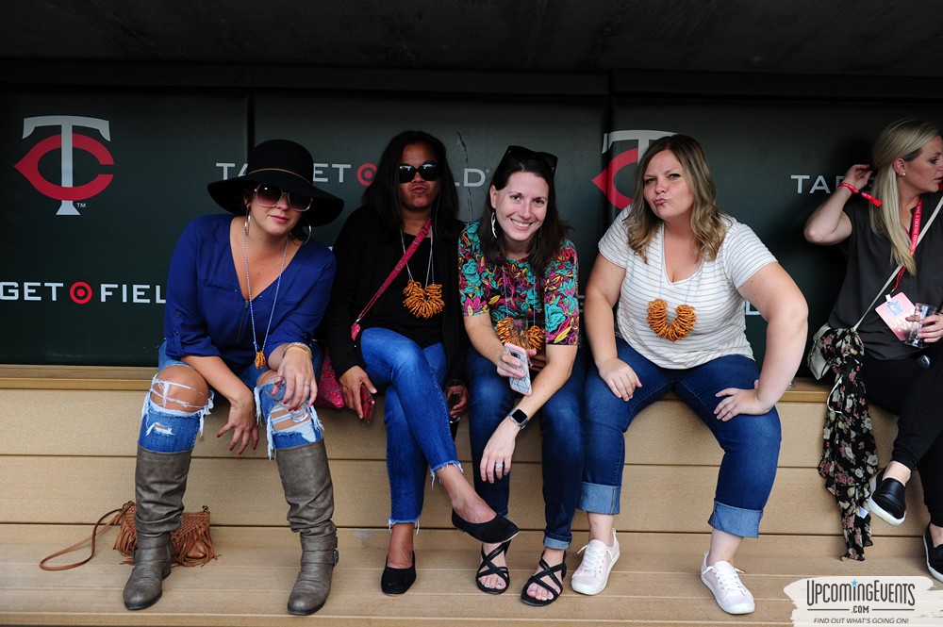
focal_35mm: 32
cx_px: 472
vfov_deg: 41.0
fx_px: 838
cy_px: 314
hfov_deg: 58.8
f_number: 4.5
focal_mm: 32
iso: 320
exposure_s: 1/250
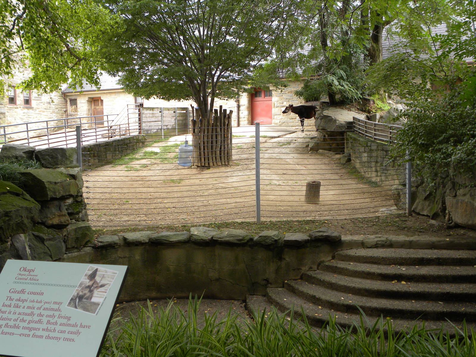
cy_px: 178
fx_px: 564
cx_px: 238
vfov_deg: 35.1
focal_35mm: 41
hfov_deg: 45.8
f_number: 3.2
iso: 92
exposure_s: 1/65.5
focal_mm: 7.3
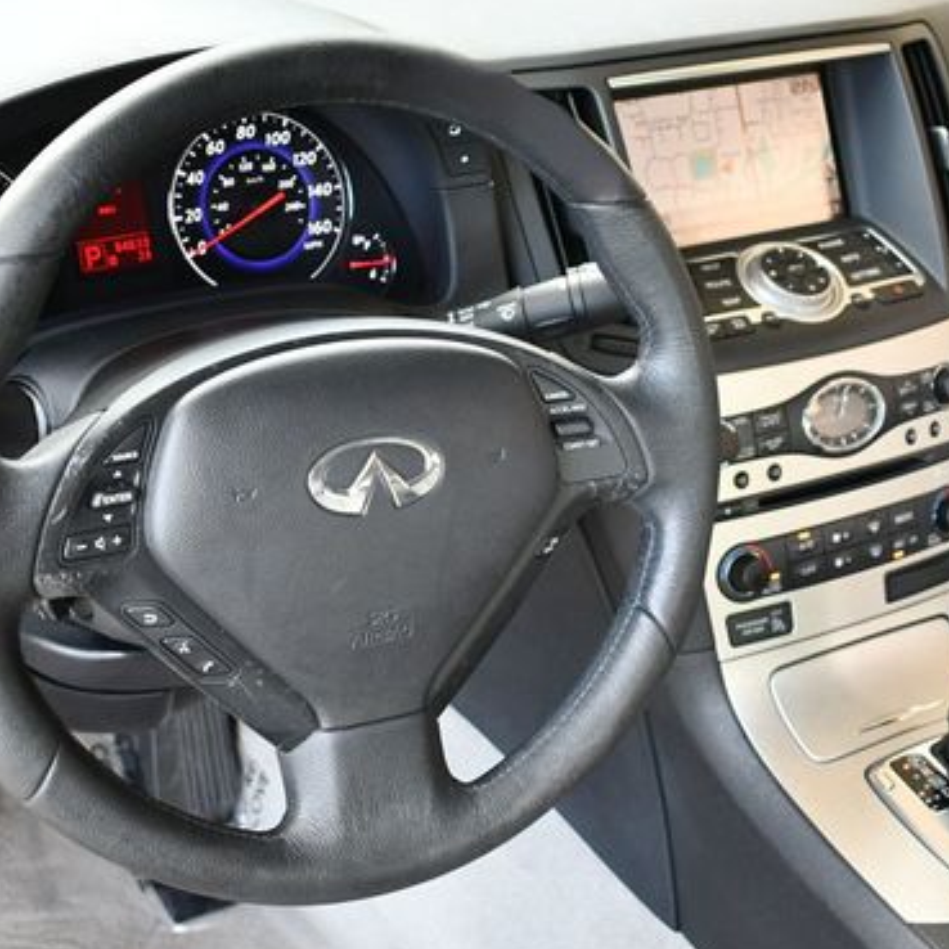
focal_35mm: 65
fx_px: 2016
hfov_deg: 26.5
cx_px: 532
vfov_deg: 26.5
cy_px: 484
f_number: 3.8
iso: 800
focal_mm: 22
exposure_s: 1/160
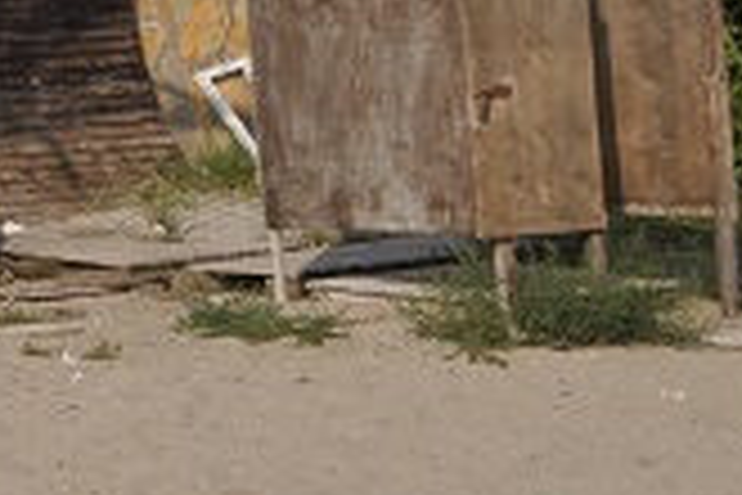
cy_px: -619
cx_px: -922
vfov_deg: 6.9
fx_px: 3895
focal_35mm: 189
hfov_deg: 9.8
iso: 200
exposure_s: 1/400
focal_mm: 26
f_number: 10
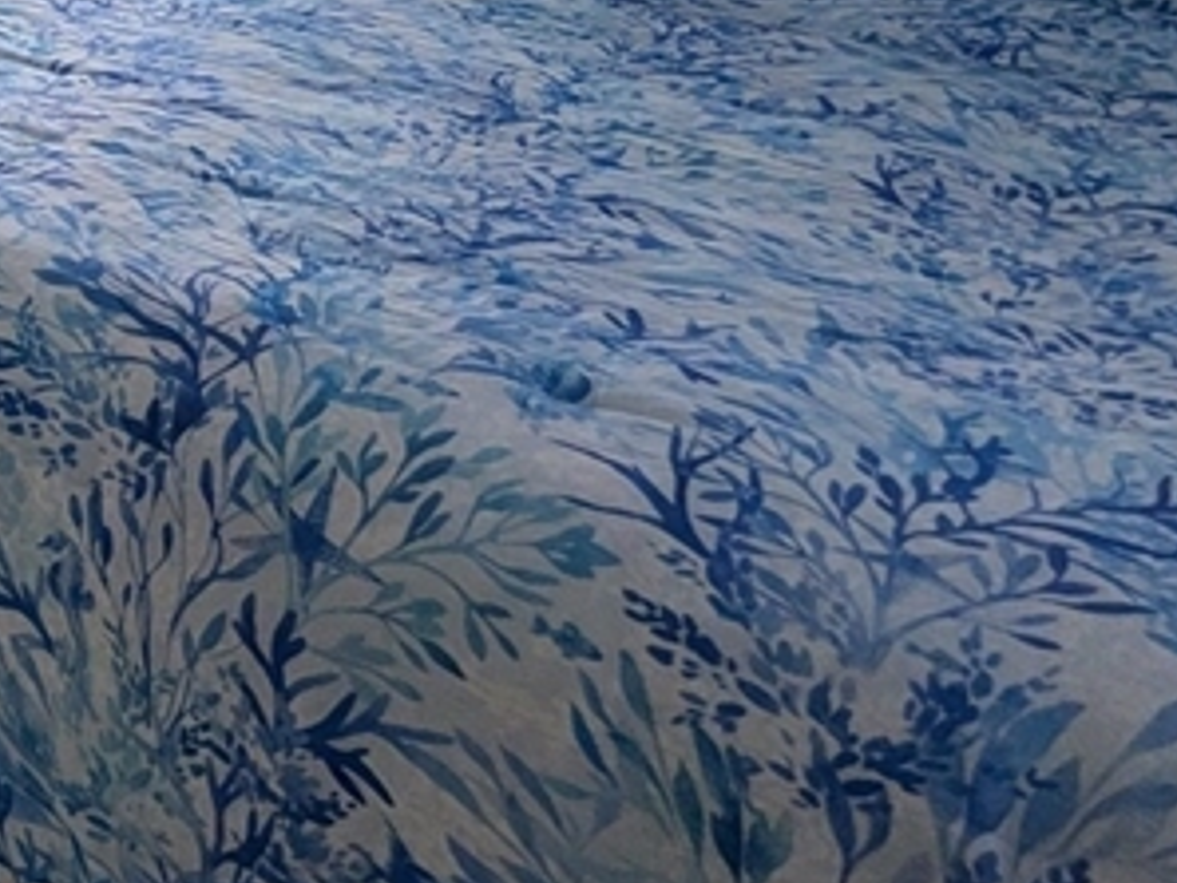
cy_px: -463
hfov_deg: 23.7
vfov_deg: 21.8
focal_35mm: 55
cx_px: -777
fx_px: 1871
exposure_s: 1/60
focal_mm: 2.35
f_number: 2.2
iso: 52
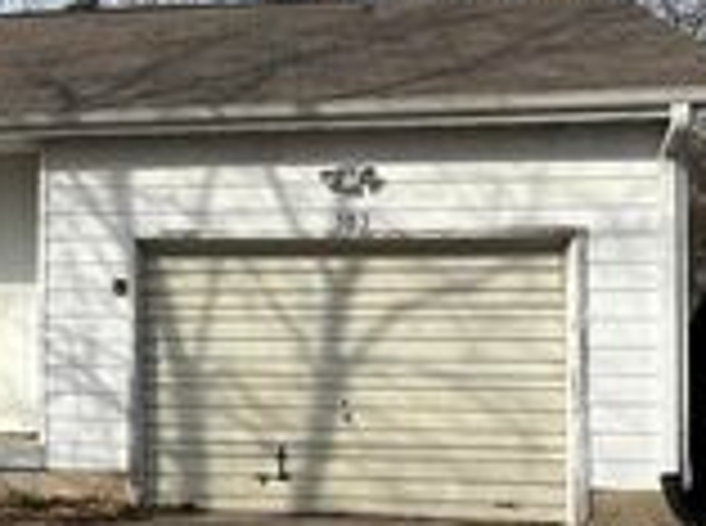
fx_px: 1689
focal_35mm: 83
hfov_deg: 20.4
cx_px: -342
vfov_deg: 17.7
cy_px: 272
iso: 50
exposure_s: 1/4255
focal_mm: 5.96
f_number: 1.6
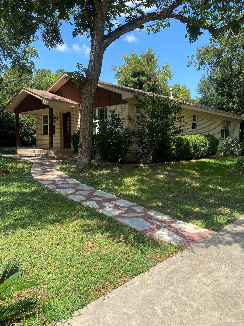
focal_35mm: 26
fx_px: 244
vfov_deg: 67.3
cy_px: 163
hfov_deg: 53.1
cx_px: 122
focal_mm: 4.25
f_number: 1.8
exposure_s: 1/1300
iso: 32
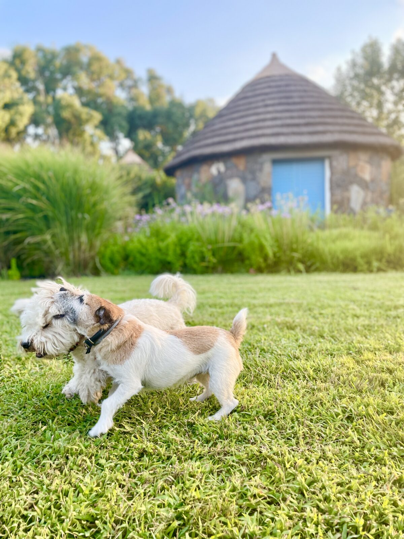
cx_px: 202
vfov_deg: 67.3
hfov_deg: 53.1
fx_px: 405
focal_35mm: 26
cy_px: 270
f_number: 1.6
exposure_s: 1/400
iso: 50
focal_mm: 4.2
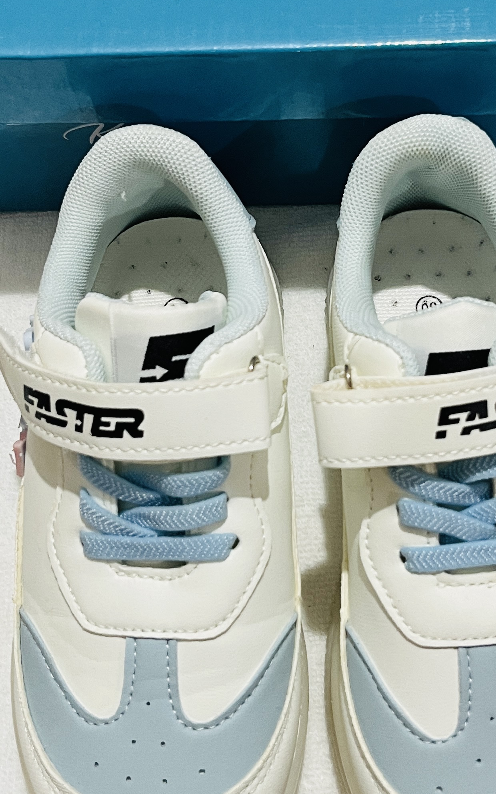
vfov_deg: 36.0
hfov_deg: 23.1
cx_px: 317
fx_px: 1211
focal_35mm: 56
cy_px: 283
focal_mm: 5.1
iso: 160
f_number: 1.6
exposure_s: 1/50
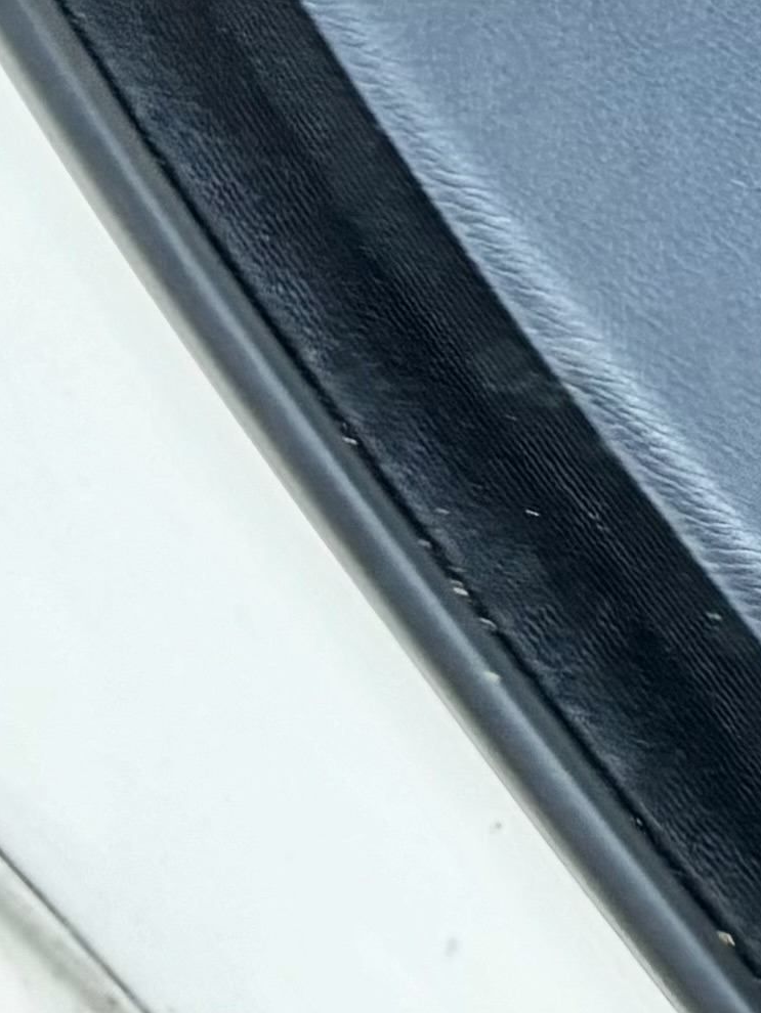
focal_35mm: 150
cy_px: -1581
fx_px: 4395
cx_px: 1684
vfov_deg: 10.8
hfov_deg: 9.1
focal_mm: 5.96
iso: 160
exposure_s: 1/60
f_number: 1.6
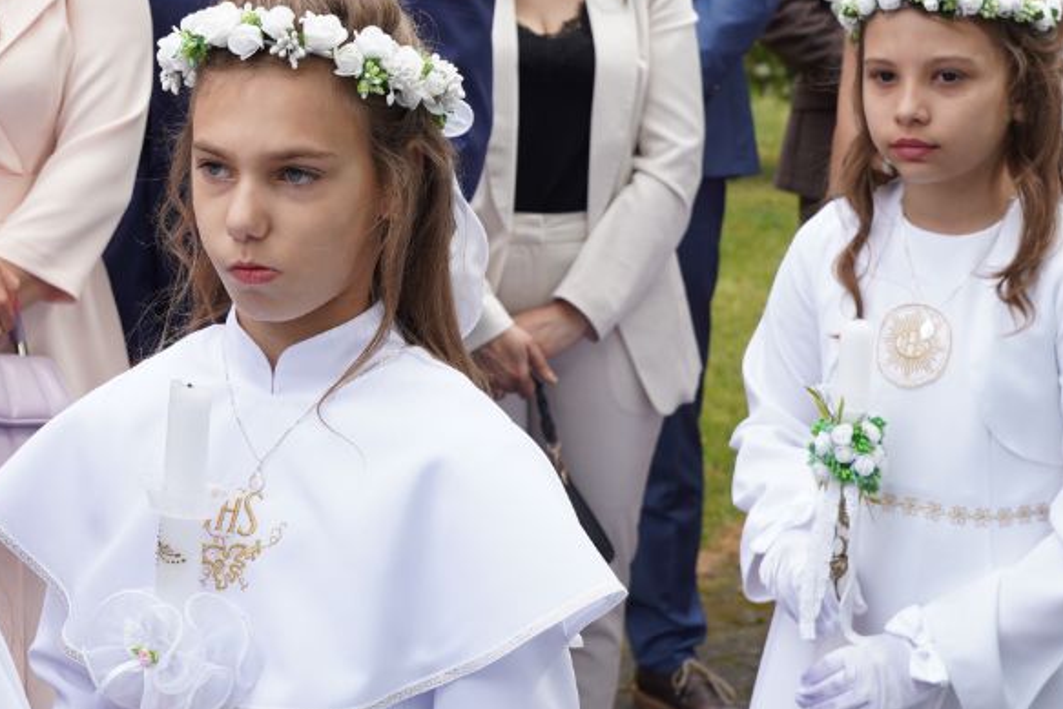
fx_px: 2569
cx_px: 230
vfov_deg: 15.7
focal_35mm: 87
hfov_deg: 23.1
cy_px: 245
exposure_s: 1/100
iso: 100
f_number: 6.3
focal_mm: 39
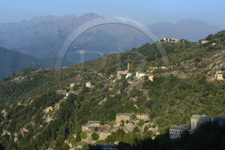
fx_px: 437
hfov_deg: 28.9
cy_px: 75
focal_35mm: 70
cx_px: 112
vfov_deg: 19.4
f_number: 11
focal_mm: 70
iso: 200
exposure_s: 1/250
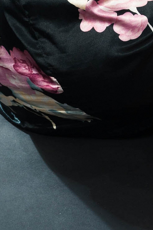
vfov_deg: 11.3
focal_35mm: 171
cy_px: -171
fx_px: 1091
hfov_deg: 7.9
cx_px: 204
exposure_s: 1/125
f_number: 9
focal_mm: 42
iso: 320
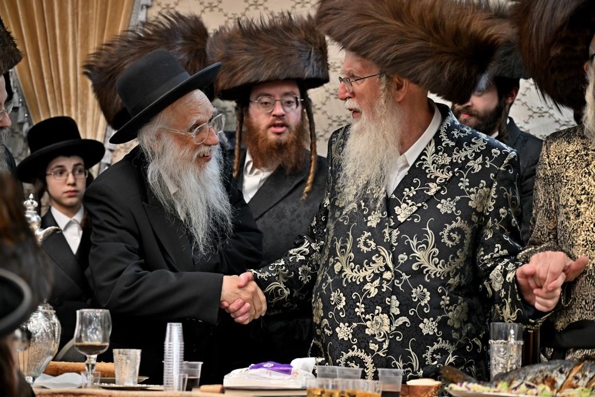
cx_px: 298
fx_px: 1421
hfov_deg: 23.6
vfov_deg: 15.9
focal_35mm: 86
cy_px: 198
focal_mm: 86
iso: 500
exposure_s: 1/160
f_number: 4
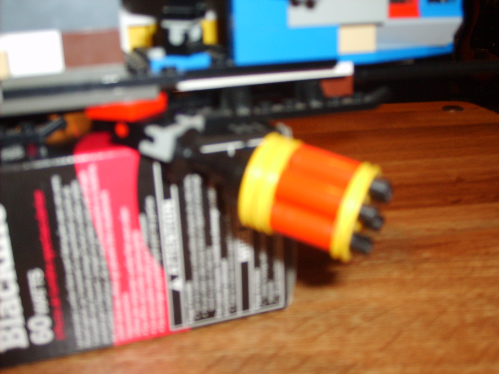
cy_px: 187
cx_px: 250
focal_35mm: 43
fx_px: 620
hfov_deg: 43.9
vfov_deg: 33.6
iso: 100
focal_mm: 7.2
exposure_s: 1/45
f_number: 3
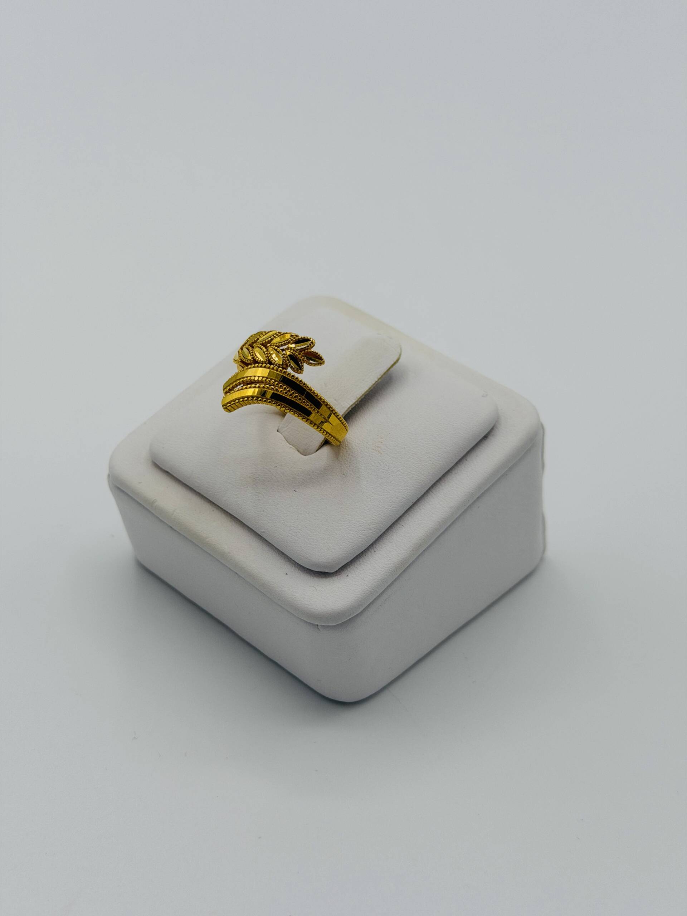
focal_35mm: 48
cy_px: 458
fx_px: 1270
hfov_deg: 30.3
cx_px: 344
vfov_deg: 39.7
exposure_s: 1/4329
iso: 64
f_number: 1.78
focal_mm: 6.76
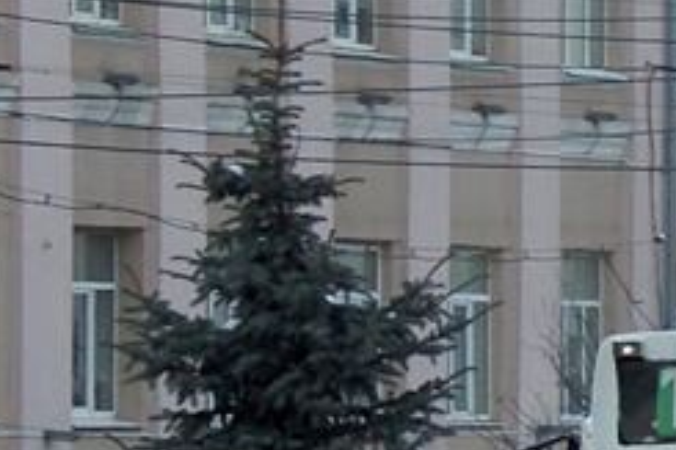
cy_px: 226
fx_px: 10339
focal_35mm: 551
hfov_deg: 3.7
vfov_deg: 2.5
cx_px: 1261
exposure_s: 1/125
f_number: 8
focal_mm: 60
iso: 400
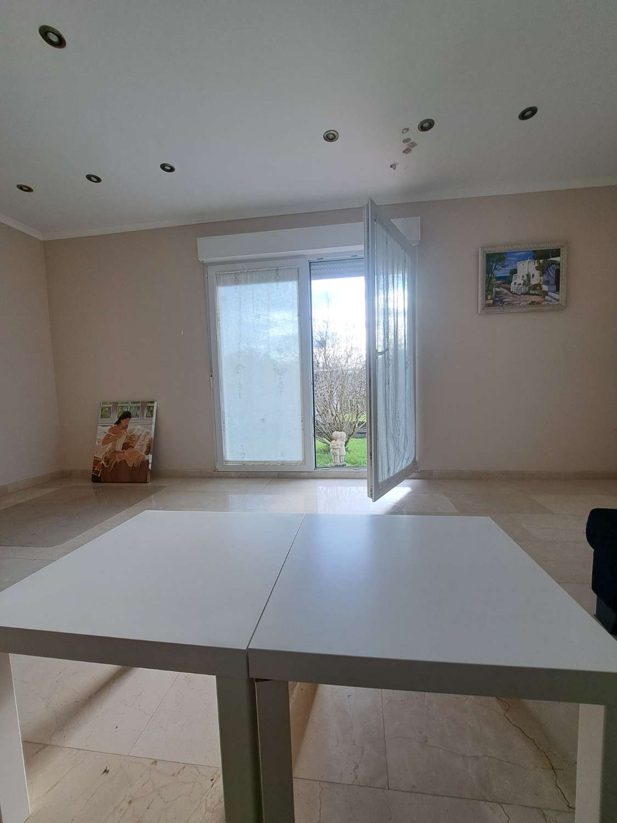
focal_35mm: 13
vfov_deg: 106.2
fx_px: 309
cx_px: 308
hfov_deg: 89.9
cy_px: 412
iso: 64
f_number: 2.2
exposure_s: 1/100
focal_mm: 1.74
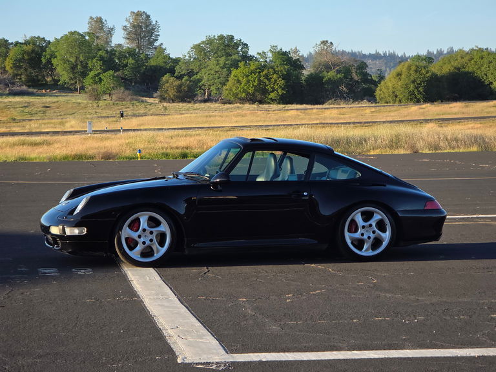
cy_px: 186
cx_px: 248
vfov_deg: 12.9
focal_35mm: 115
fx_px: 1648
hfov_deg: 17.1
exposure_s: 1/412
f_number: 3.4
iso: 64
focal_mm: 18.6
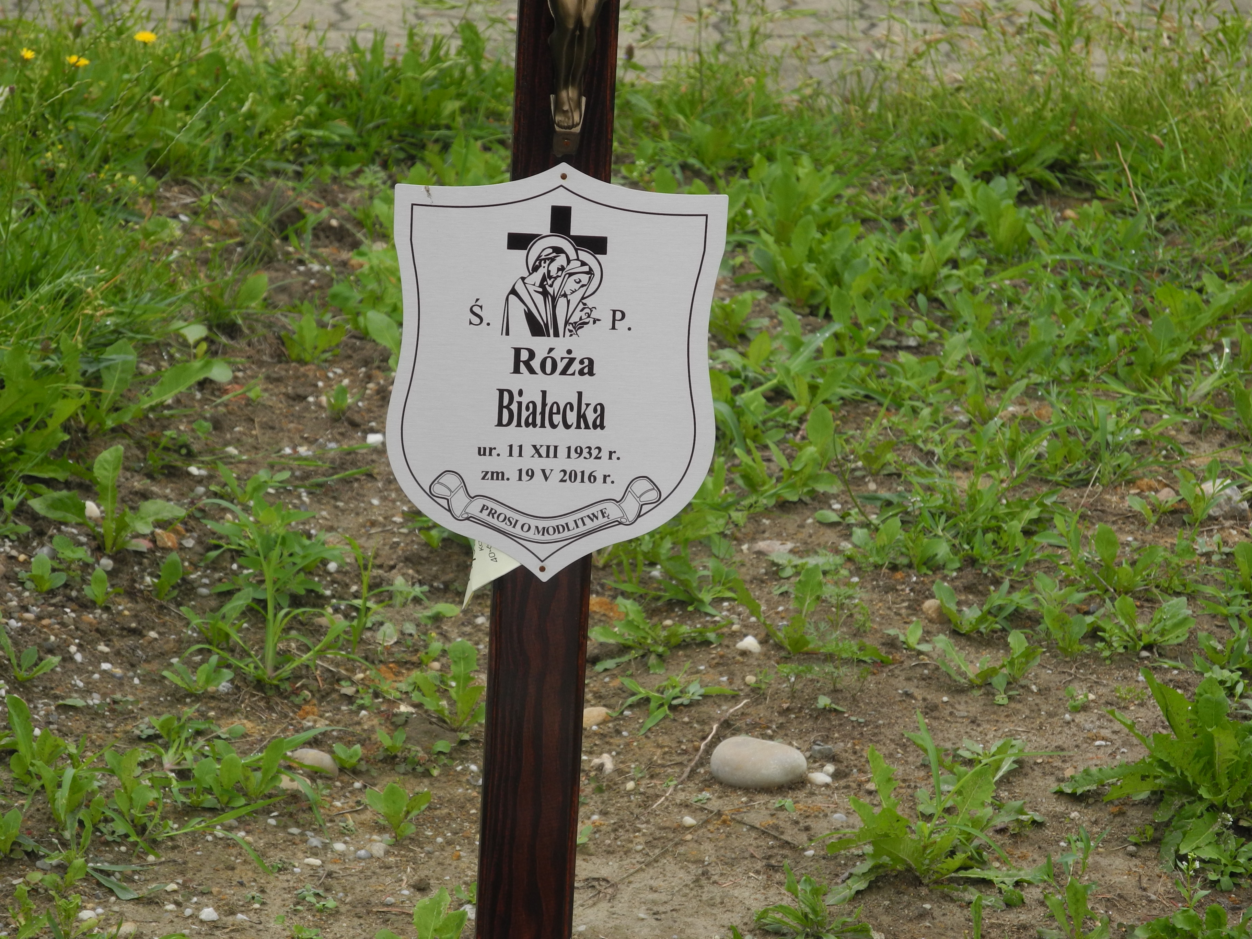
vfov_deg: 11.0
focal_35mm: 135
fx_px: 4883
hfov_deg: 14.6
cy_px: 470
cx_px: 626
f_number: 5
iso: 110
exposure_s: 1/400
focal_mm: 28.9
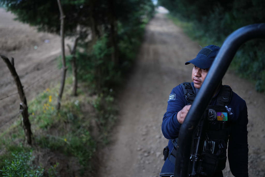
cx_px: 132
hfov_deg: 54.4
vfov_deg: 37.9
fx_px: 258
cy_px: 88
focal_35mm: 35
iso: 500
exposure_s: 1/320
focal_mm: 35
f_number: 1.4
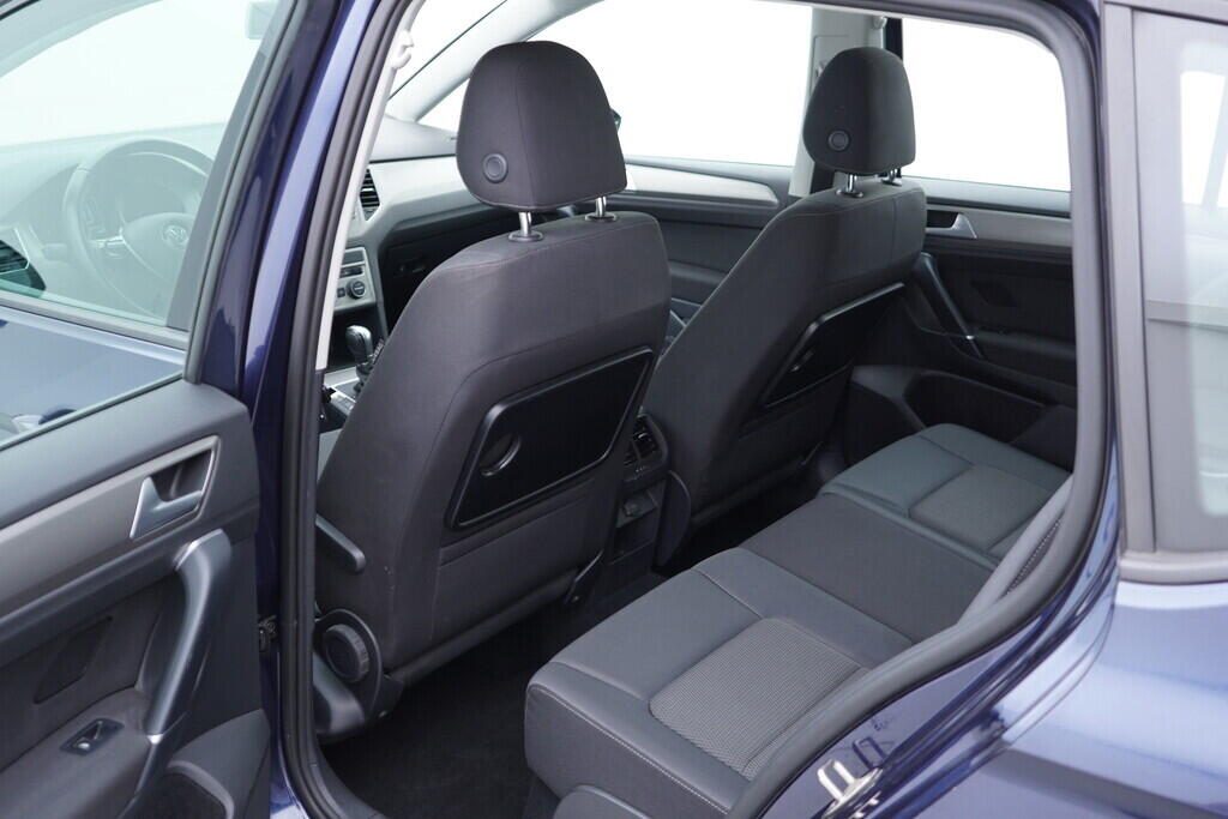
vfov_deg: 36.9
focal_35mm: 36
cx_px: 614
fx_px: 1228
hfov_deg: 53.1
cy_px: 410
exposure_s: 1/40
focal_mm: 24
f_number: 2.8
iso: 250
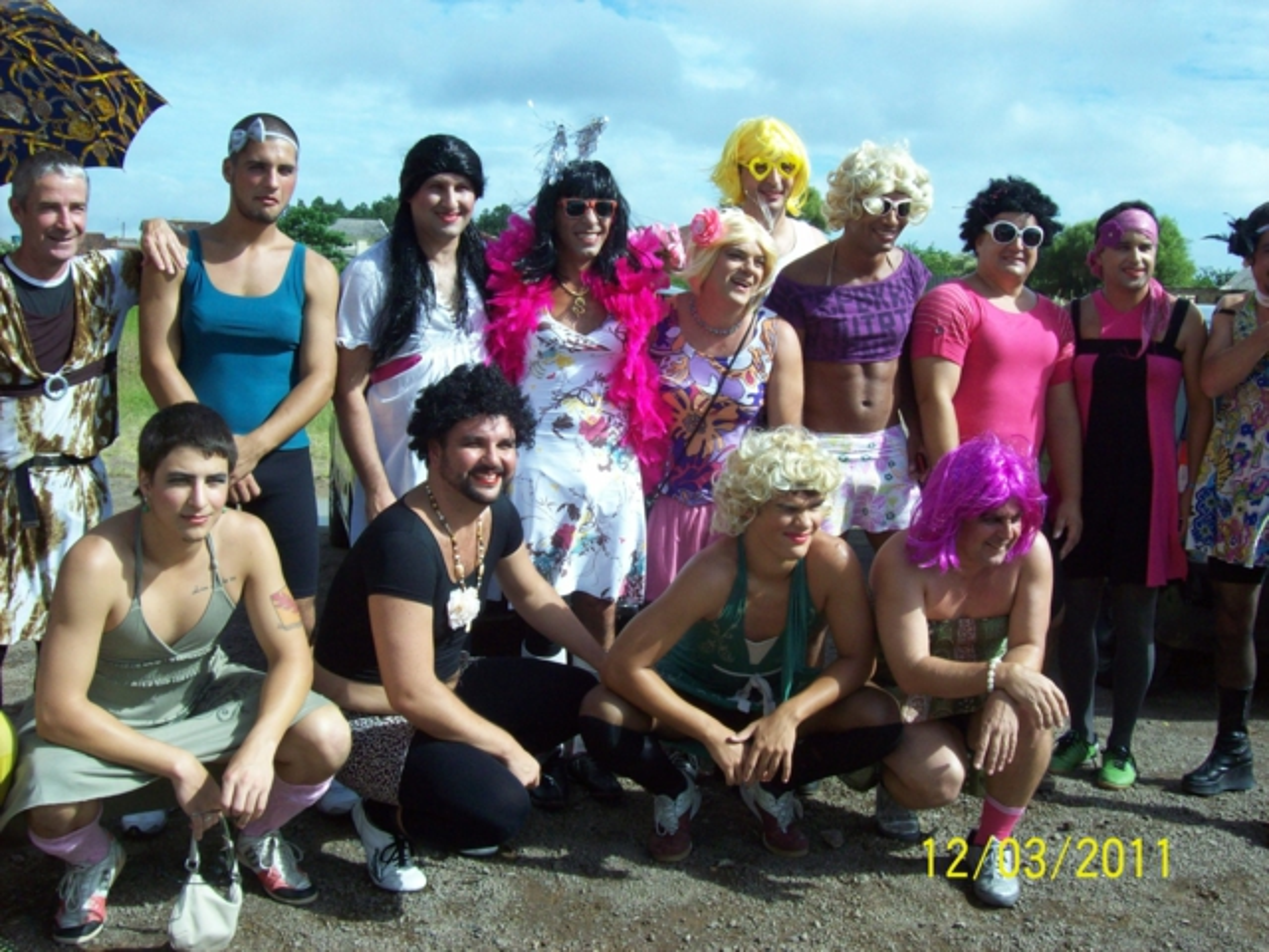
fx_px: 1320
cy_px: 476
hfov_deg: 51.4
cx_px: 634
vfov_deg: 39.7
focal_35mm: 36
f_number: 4.8
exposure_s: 1/587
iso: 80
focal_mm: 6
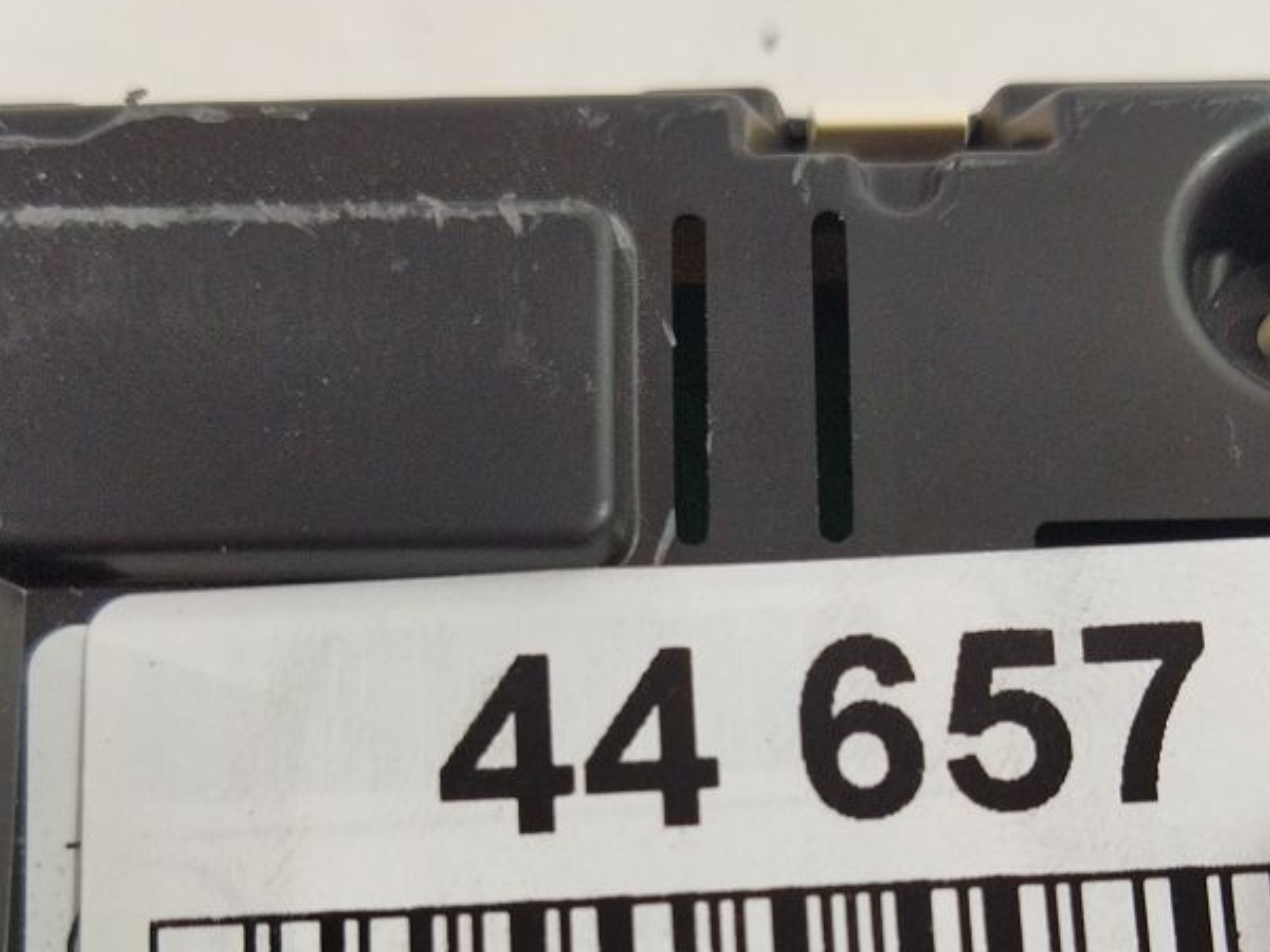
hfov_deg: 35.5
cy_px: 855
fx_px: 1981
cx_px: 722
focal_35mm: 54
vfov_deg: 26.2
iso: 185
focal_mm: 4.71
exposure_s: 1/50
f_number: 1.79
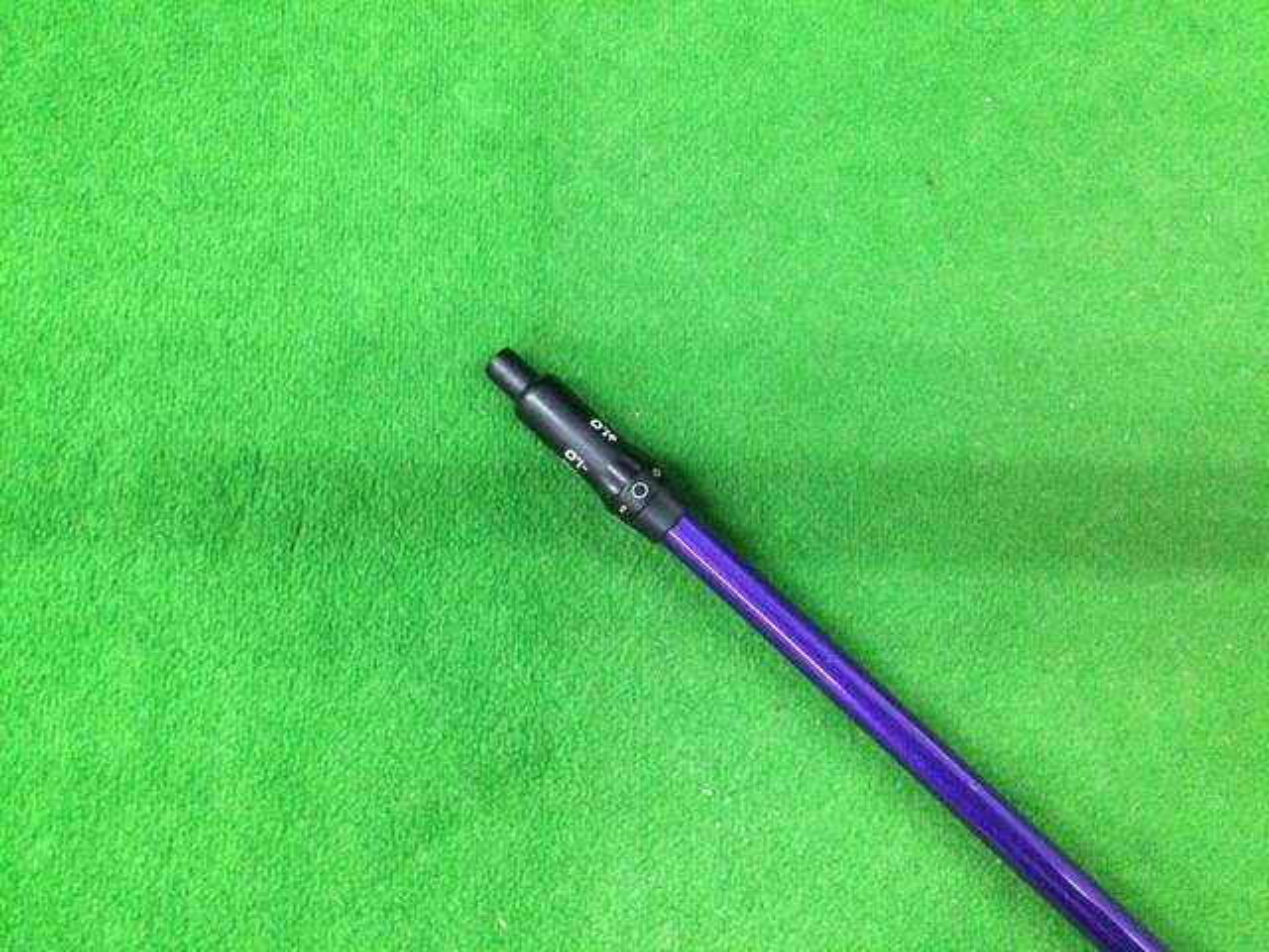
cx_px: 634
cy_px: 476
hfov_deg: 58.4
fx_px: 1136
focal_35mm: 31
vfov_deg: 45.4
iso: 200
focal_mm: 3.3
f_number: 2.4
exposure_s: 1/30
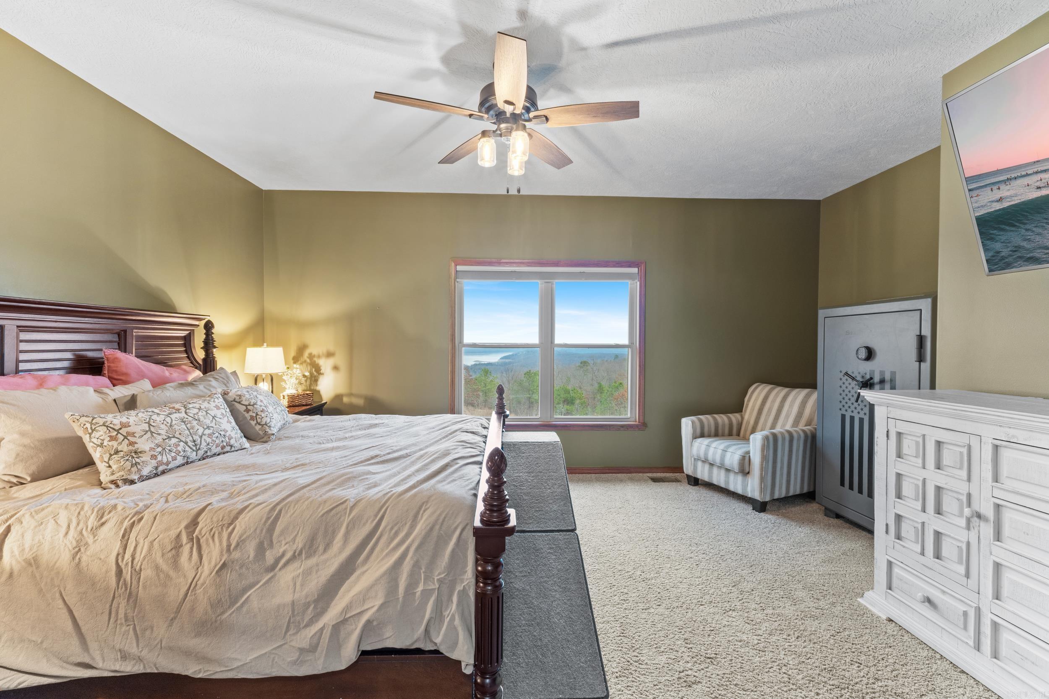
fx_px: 437
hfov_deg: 100.4
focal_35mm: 15
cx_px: 524
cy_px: 350
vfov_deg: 77.3
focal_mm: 10
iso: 200
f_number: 9
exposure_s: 2
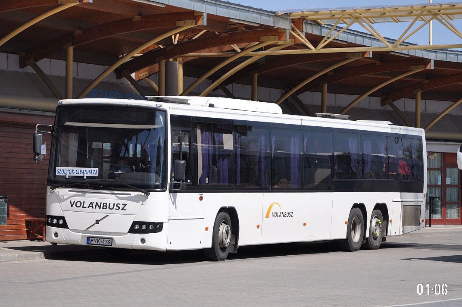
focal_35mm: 120
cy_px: 154
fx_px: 1538
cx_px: 231
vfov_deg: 11.4
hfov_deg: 17.1
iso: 400
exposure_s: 1/1600
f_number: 6.3
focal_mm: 80
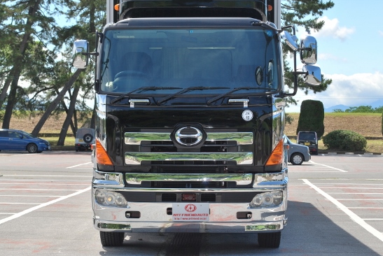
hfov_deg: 21.1
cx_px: 190
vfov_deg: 14.2
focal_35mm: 97
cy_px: 113
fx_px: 1029
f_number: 8
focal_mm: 55
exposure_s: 1/200
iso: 100
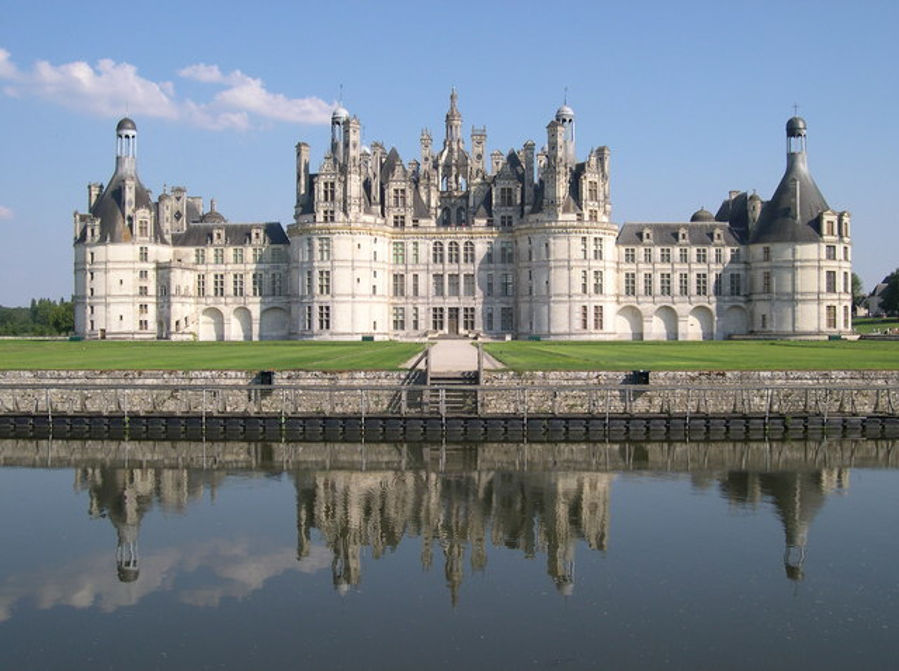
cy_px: 336
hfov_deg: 49.0
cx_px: 450
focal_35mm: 38
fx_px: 985
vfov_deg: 37.6
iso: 100
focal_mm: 8
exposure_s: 1/199
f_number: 7.6
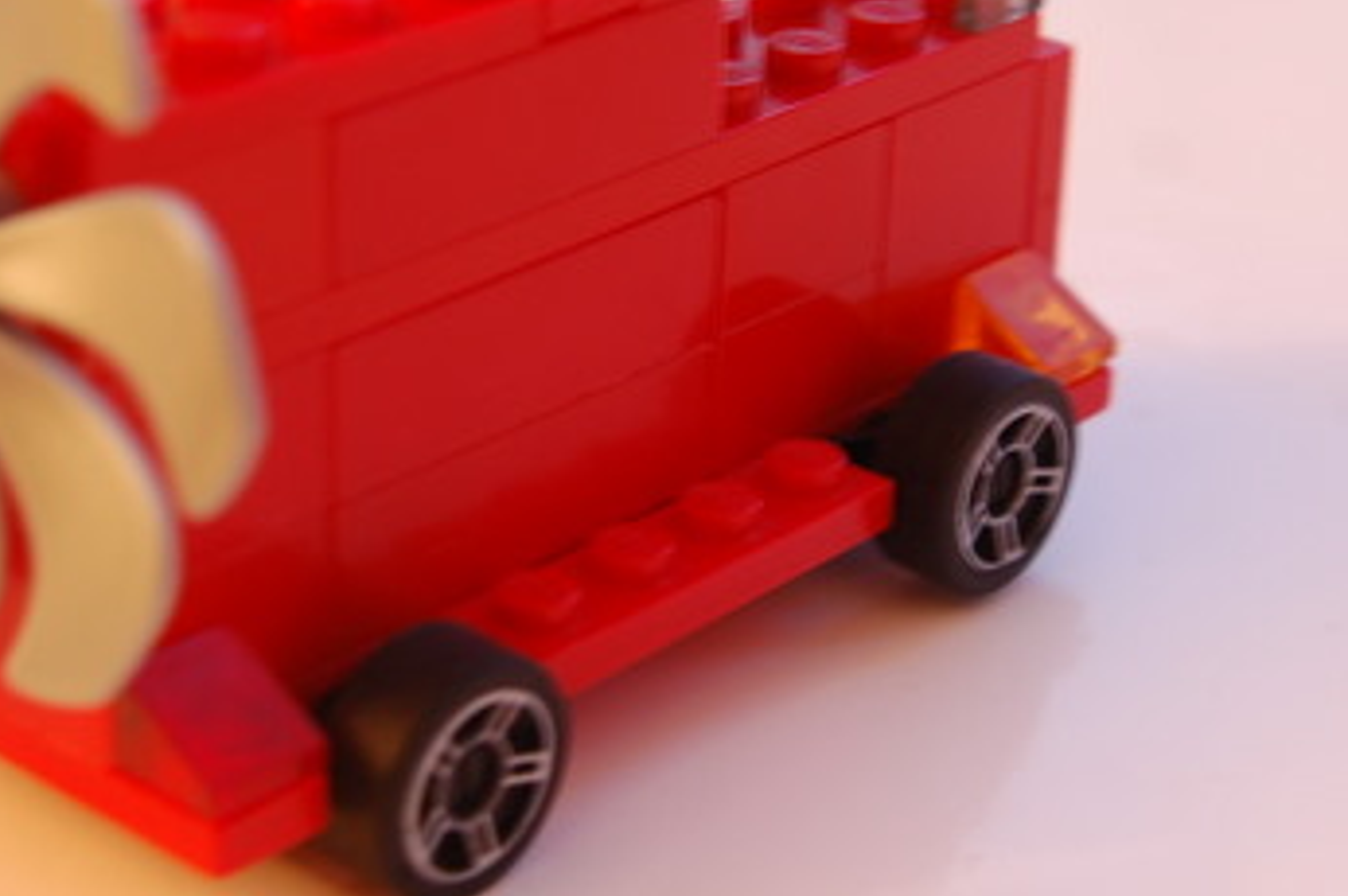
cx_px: 639
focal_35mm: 97
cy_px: 312
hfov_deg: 21.0
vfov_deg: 14.1
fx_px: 3629
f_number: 5.6
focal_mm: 28
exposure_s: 1/3
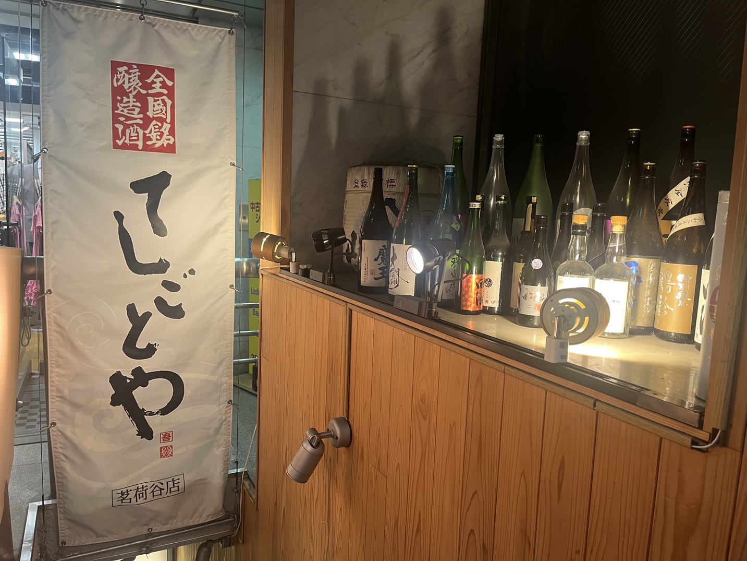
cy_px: 280
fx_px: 561
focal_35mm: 26
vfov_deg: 53.1
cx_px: 374
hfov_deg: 67.3
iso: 100
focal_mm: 5.1
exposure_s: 1/50
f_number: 1.6
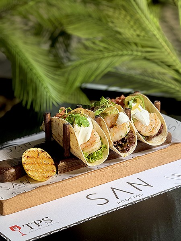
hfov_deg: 12.3
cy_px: 120
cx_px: 90
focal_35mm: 120
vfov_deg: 16.4
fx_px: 837
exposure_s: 1/50
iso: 200
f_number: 2.8
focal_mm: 15.66
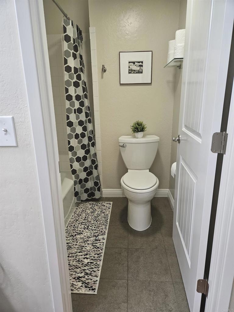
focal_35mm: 23
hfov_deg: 58.9
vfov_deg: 73.9
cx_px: 117
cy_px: 156
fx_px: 207
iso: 320
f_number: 1.8
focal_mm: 5.4
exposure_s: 1/120
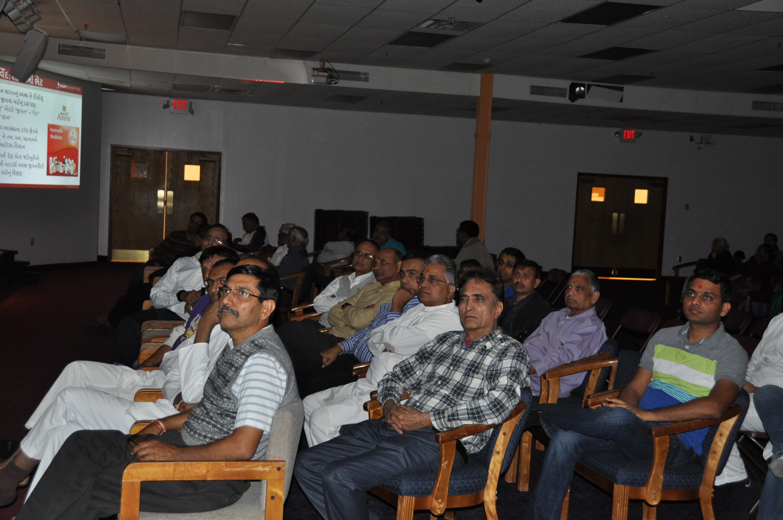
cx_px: 392
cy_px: 260
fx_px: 1043
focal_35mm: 48
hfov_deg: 41.2
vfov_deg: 28.0
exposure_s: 1/60
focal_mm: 32
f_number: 4
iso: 800
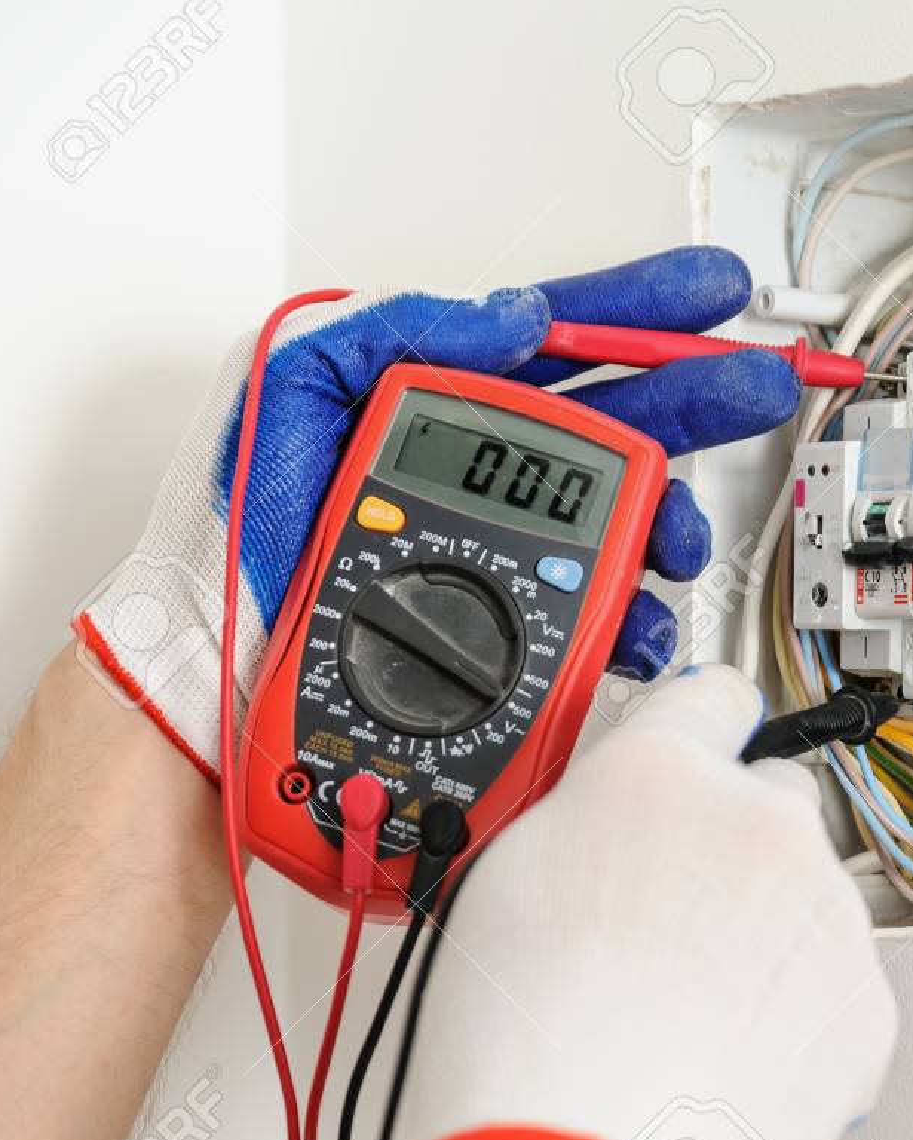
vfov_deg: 16.1
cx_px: 633
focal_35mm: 119
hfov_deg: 12.9
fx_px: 4017
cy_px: 892
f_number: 5
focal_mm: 75
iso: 200
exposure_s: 1/125
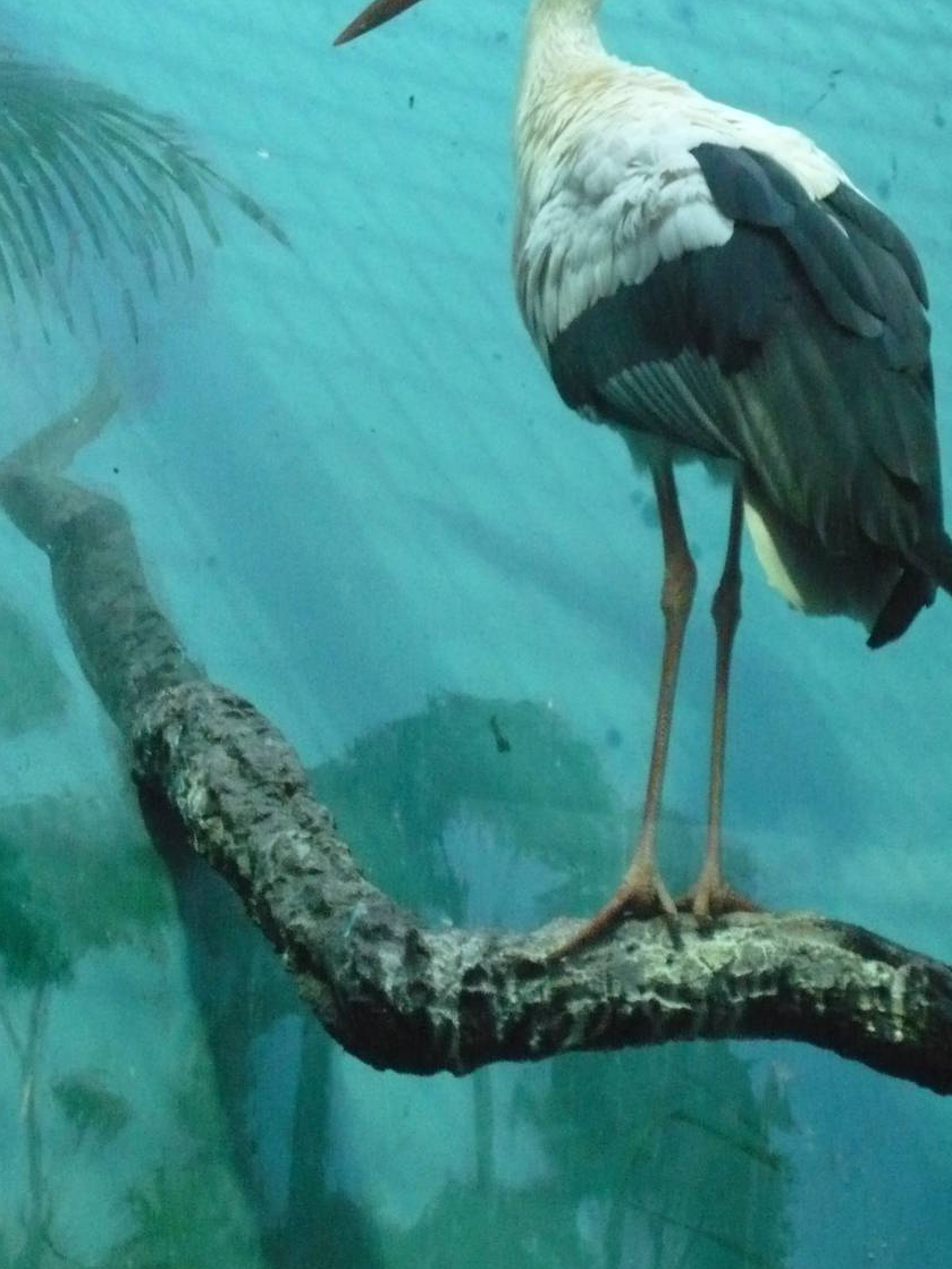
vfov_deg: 13.8
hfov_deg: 10.4
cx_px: 662
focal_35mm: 143
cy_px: 392
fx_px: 5245
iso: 800
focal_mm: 16.5
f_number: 5.1
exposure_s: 1/50
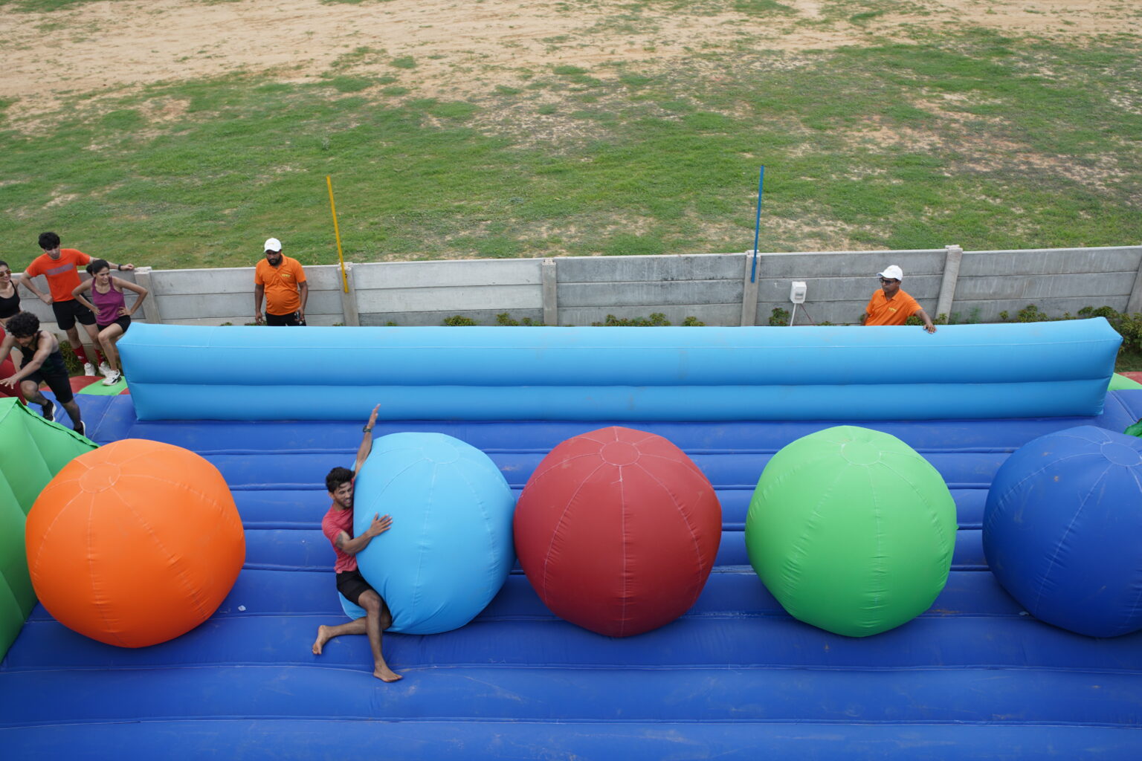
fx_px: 1110
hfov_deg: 54.4
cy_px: 380
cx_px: 571
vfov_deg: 37.9
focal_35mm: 35
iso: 200
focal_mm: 35
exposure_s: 1/250
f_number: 5.6
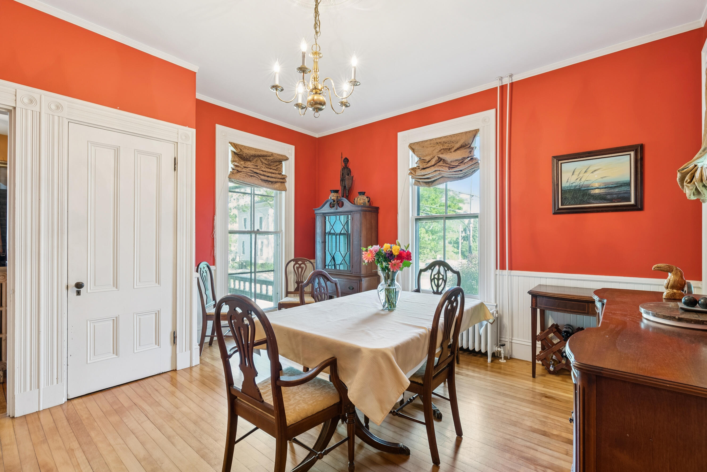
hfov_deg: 96.7
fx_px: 314
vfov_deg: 73.8
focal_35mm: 16
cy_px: 236
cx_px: 354
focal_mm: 16
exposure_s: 1/2
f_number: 7.1
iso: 320
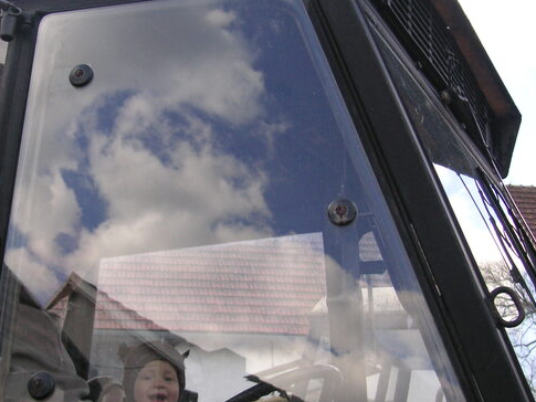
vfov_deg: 24.0
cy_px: 242
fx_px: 945
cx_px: 170
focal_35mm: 61
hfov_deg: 31.4
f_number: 2.8
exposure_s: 1/350
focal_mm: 6.1
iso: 50
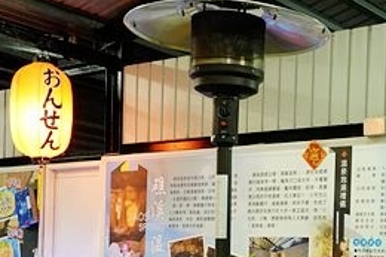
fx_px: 804
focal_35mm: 75
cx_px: 298
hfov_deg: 26.6
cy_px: 282
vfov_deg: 17.5
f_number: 3.2
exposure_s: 1/30
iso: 1600
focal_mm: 11.06
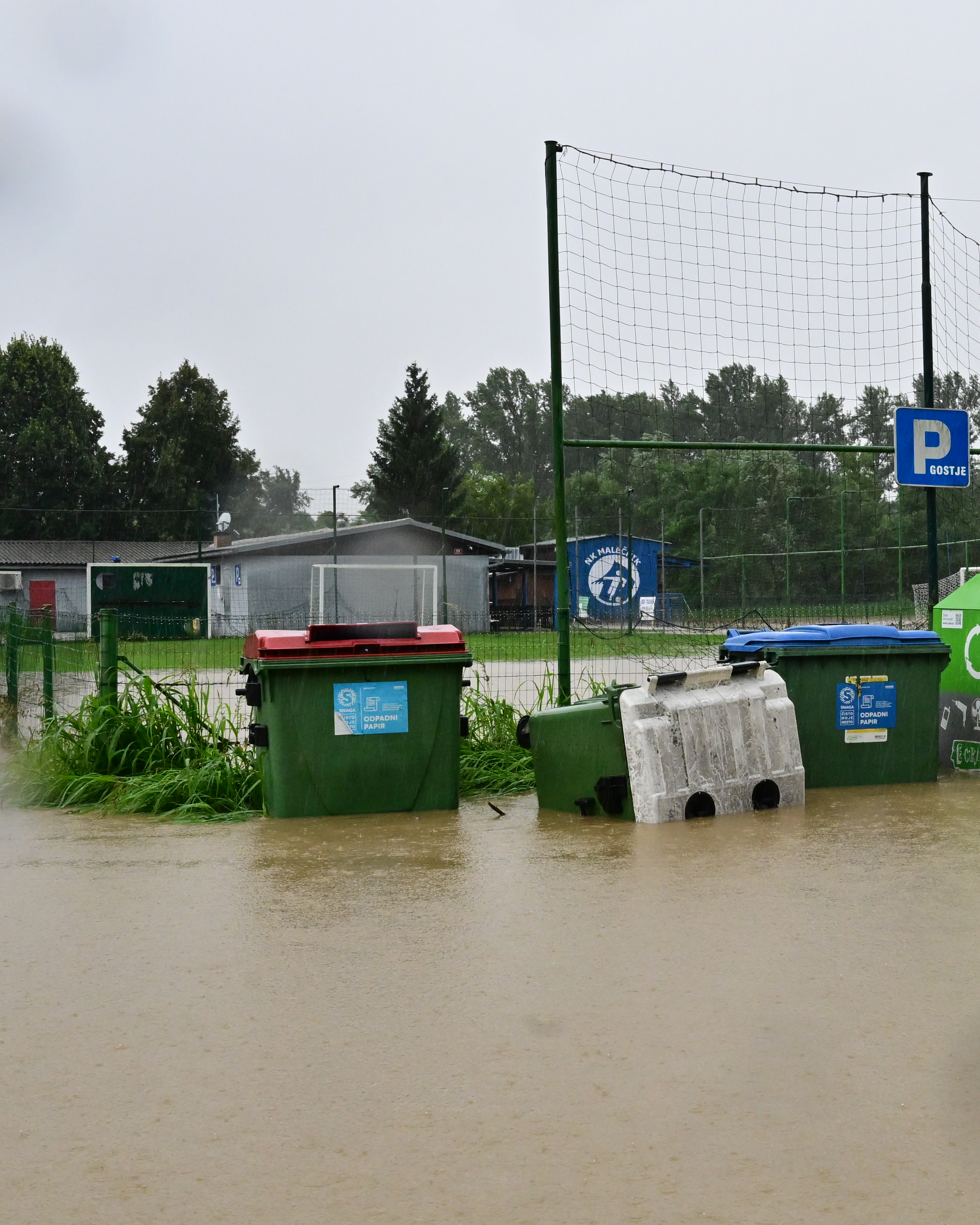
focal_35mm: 51
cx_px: 740
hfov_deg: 29.2
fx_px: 1849
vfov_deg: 36.7
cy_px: 613
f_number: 11
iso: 1600
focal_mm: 24
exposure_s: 1/160
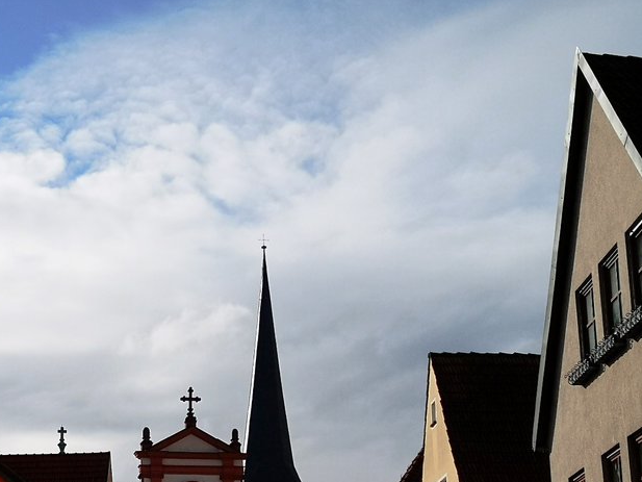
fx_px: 1336
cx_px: 127
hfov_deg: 26.5
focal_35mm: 72
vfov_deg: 20.1
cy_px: 425
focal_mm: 3.95
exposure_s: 1/5917
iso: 50
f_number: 1.8
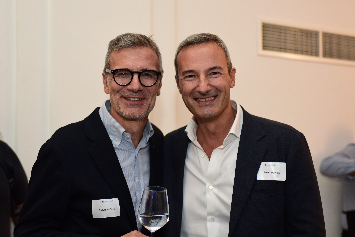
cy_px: 125
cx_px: 171
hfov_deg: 43.6
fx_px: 444
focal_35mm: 45
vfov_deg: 29.9
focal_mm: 38
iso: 500
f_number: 2.8
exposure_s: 1/60
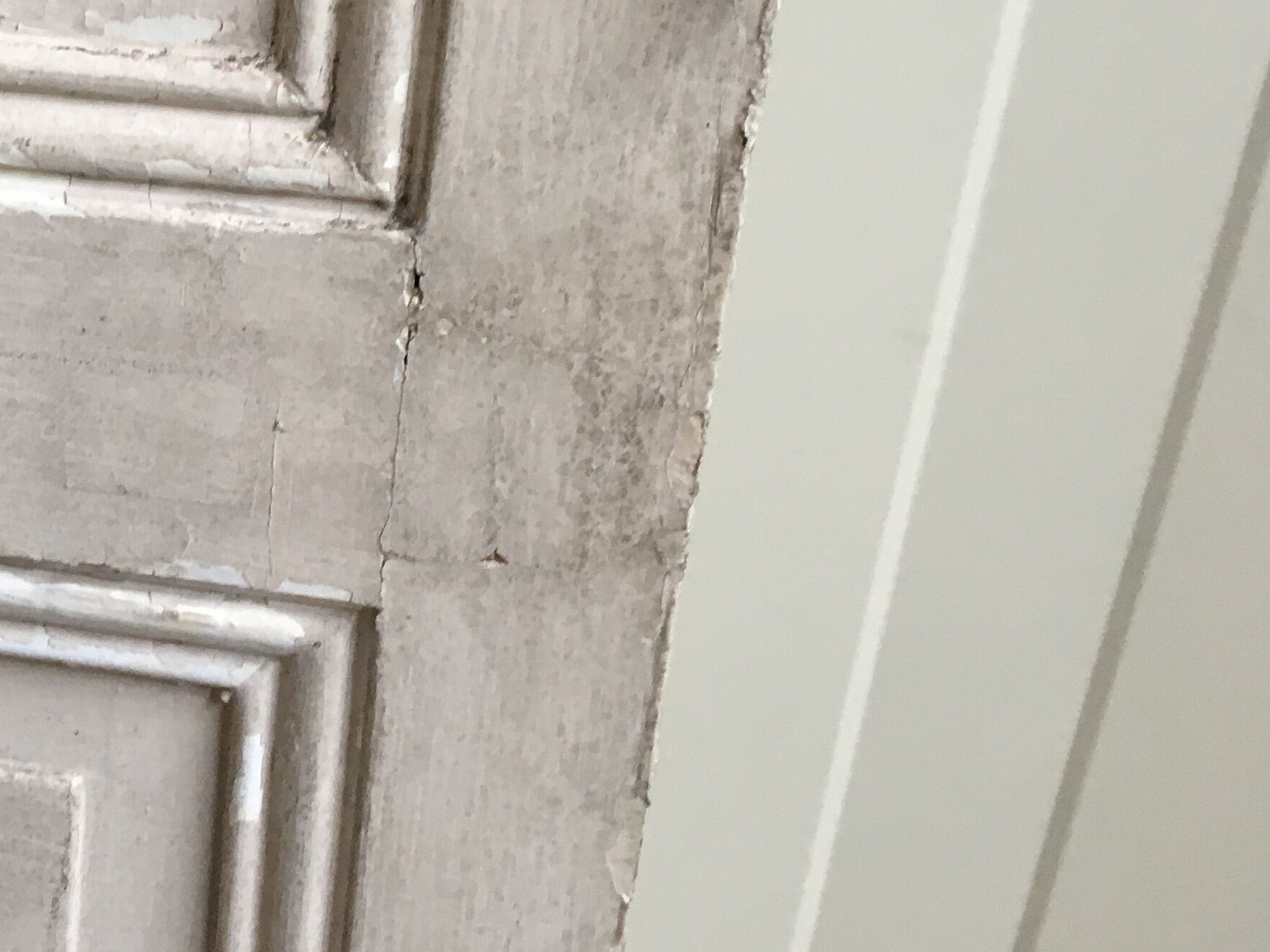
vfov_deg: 22.1
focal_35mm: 66
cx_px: -130
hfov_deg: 27.0
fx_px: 2421
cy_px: 273
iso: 40
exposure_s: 1/33
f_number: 2.2
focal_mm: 4.15
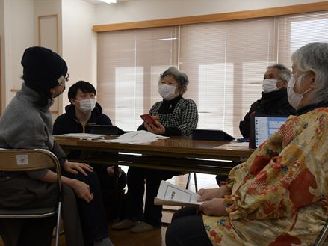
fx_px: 436
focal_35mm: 46
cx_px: 167
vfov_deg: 31.5
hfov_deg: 41.2
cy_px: 122
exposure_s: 1/320
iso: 1600
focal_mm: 28
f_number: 9
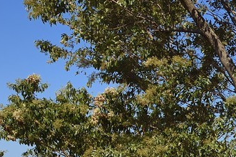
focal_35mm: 141
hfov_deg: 12.6
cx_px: 491
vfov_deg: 9.0
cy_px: 343
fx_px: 924
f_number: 10
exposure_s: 1/400
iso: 200
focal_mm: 29
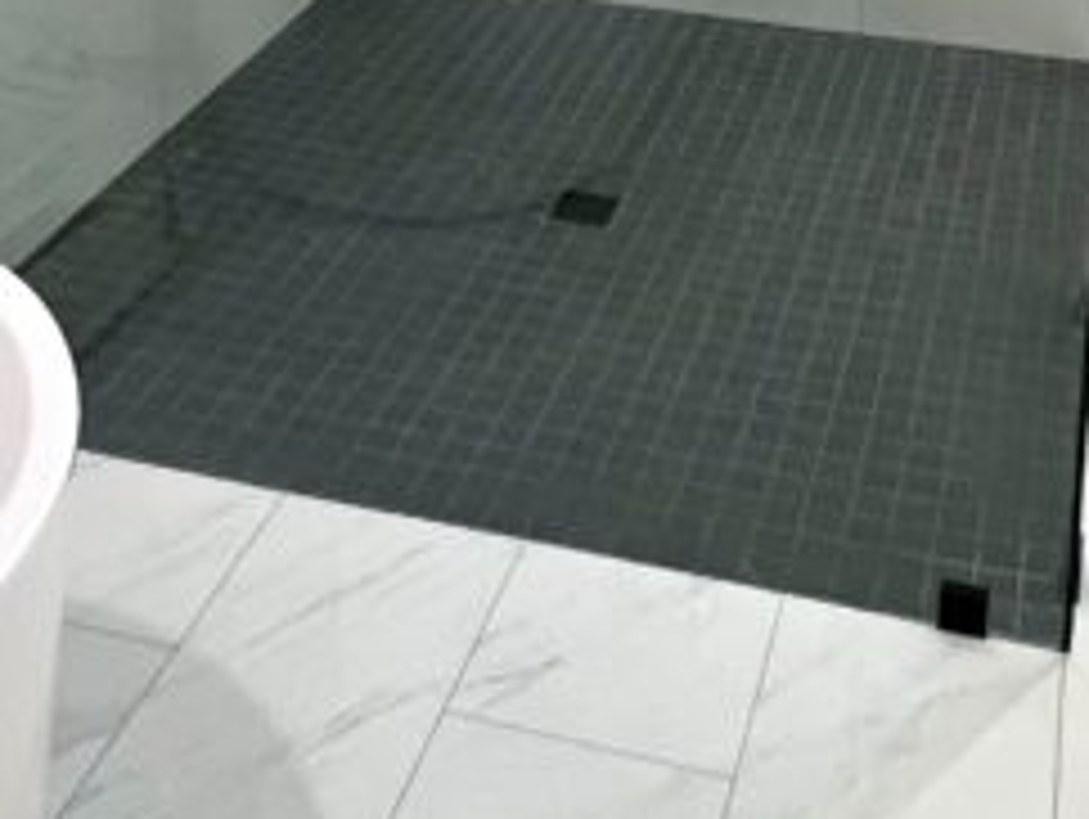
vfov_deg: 22.6
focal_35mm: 55
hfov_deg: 34.9
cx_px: 612
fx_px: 1732
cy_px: -346
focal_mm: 1.57
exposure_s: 1/120
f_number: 1.8
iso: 160
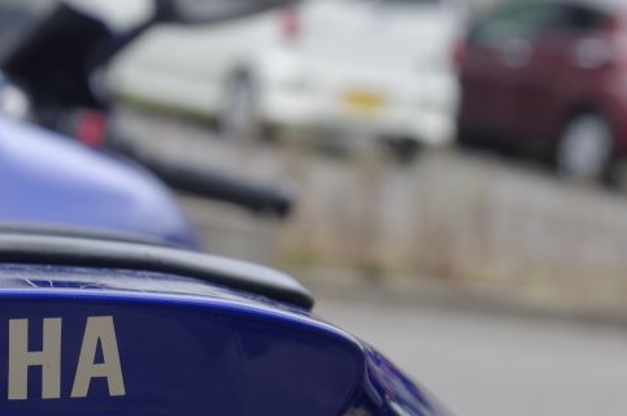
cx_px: -70
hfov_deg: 14.1
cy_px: 328
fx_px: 2486
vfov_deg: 9.5
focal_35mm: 143
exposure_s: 1/90
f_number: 4.5
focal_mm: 36.25
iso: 100
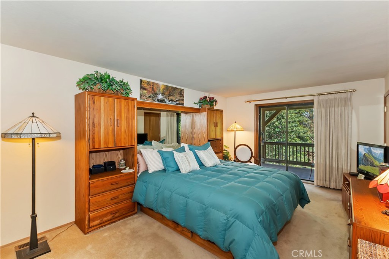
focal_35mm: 15
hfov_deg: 100.4
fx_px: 162
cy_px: 130
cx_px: 194
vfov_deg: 77.3
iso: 400
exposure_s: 1/30
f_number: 8
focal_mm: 10
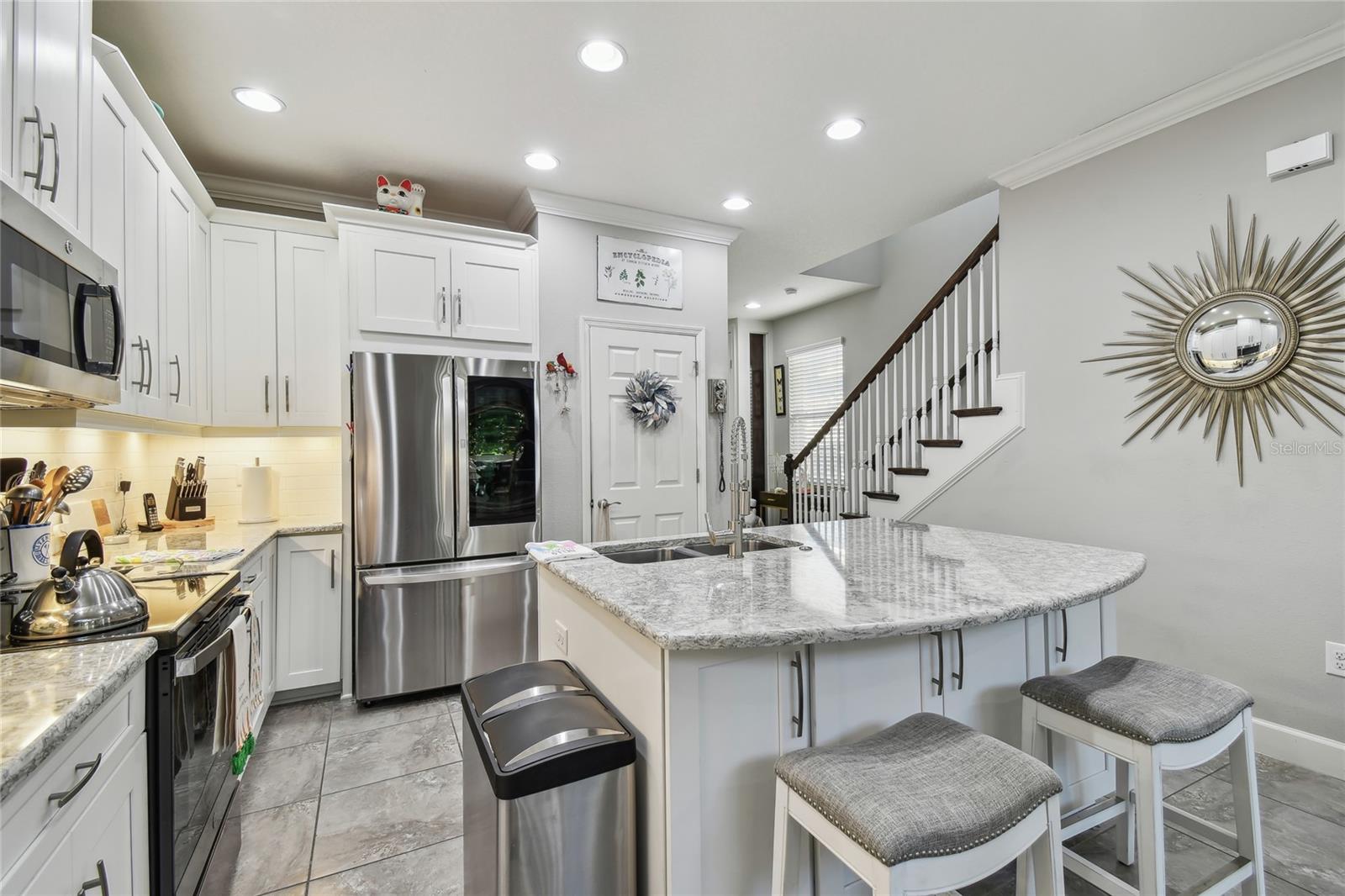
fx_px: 560
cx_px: 672
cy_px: 448
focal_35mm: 15
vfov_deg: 77.3
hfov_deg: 100.4
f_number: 7.1
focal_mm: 10
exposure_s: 1/3.33
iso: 100
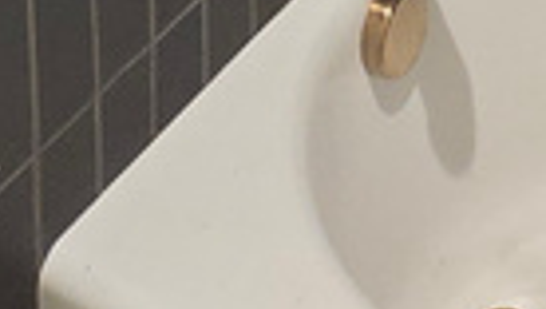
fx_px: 1522
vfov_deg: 7.1
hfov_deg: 19.7
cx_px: 550
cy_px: -1066
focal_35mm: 105
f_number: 2.2
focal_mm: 2.2
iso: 500
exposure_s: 1/60
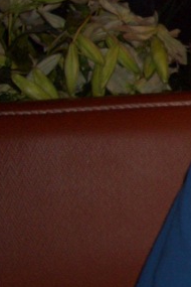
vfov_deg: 15.6
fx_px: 1042
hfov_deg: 9.0
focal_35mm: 131
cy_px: 80
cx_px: 512
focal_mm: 5.8
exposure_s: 1/60
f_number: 2.6
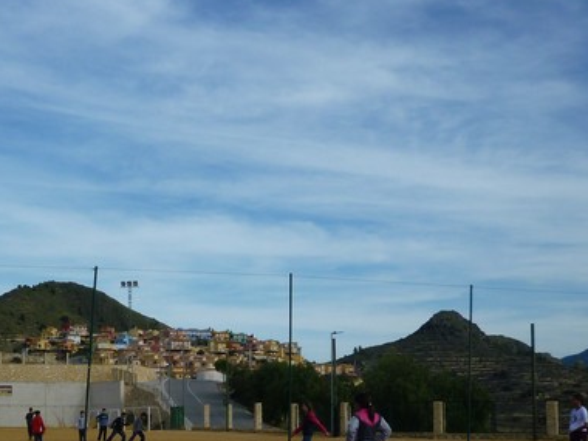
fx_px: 1036
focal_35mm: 61
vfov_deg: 23.5
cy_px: 374
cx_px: 167
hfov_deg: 31.3
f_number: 4
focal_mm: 5.2
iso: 80
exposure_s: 1/800
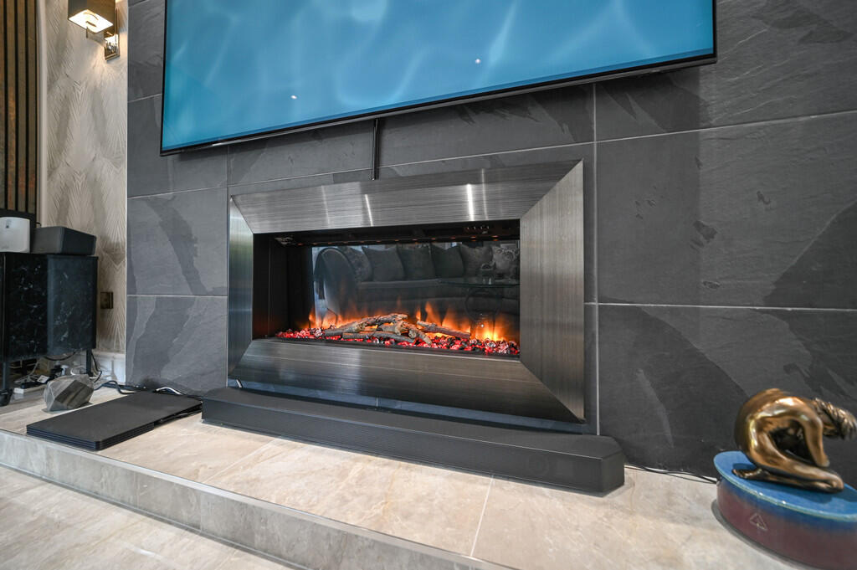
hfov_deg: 104.3
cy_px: 285
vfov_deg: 81.1
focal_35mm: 14
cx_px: 428
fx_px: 333
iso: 400
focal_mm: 14
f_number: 2.8
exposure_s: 1/60
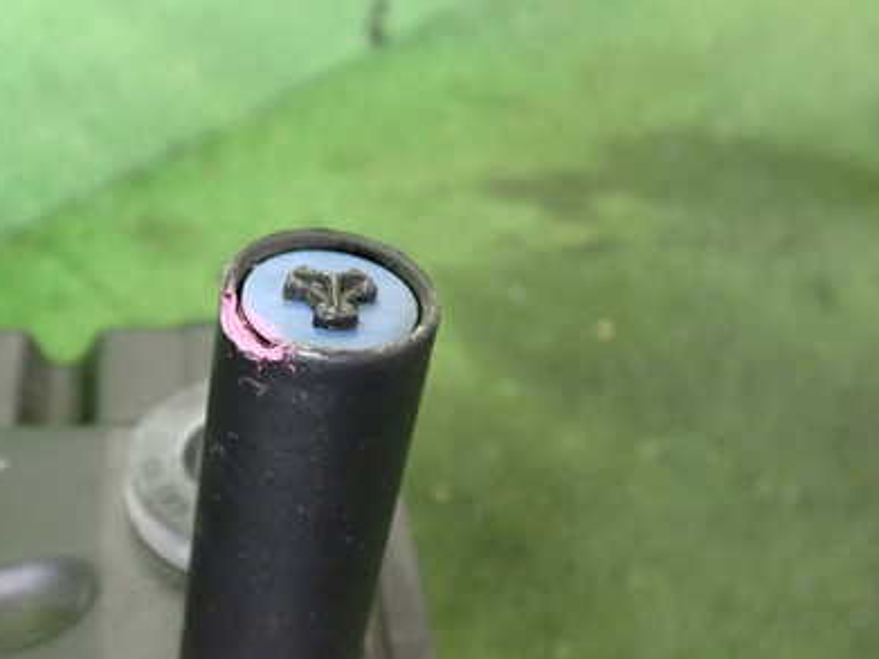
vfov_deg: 31.5
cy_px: 362
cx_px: 265
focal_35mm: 46
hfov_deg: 40.5
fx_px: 1168
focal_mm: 5.4
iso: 1000
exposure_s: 1/80
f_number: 2.3
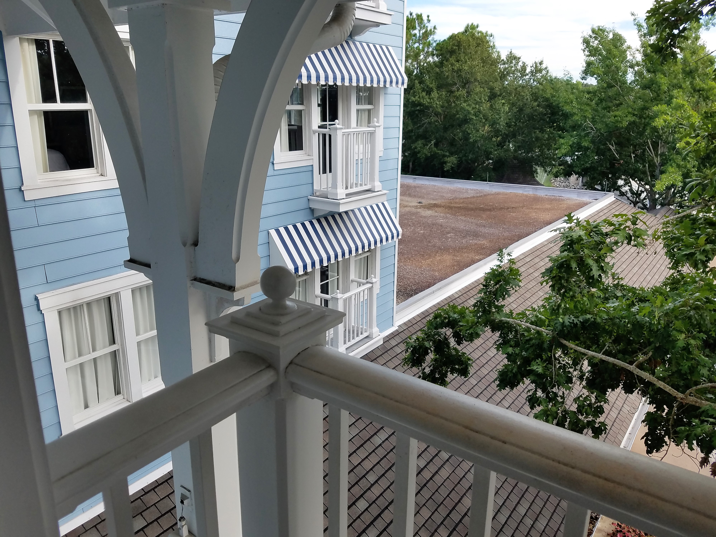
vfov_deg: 53.1
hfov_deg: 67.3
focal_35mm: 26
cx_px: 358
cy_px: 268
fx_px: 538
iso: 50
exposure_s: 1/812
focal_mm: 4.2
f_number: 1.7
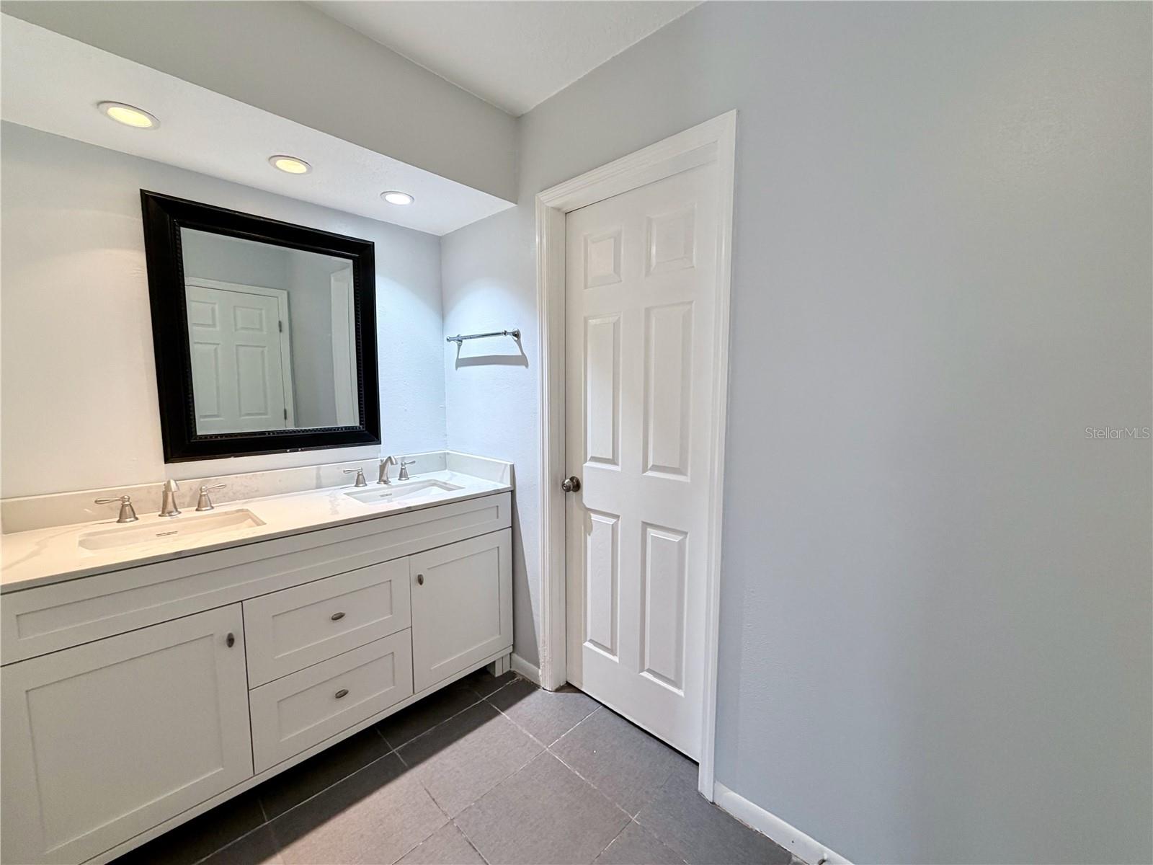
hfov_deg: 102.1
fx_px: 466
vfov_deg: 85.7
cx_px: 576
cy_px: 432
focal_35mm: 14
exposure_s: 1/60
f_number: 2.2
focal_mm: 2.22
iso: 200
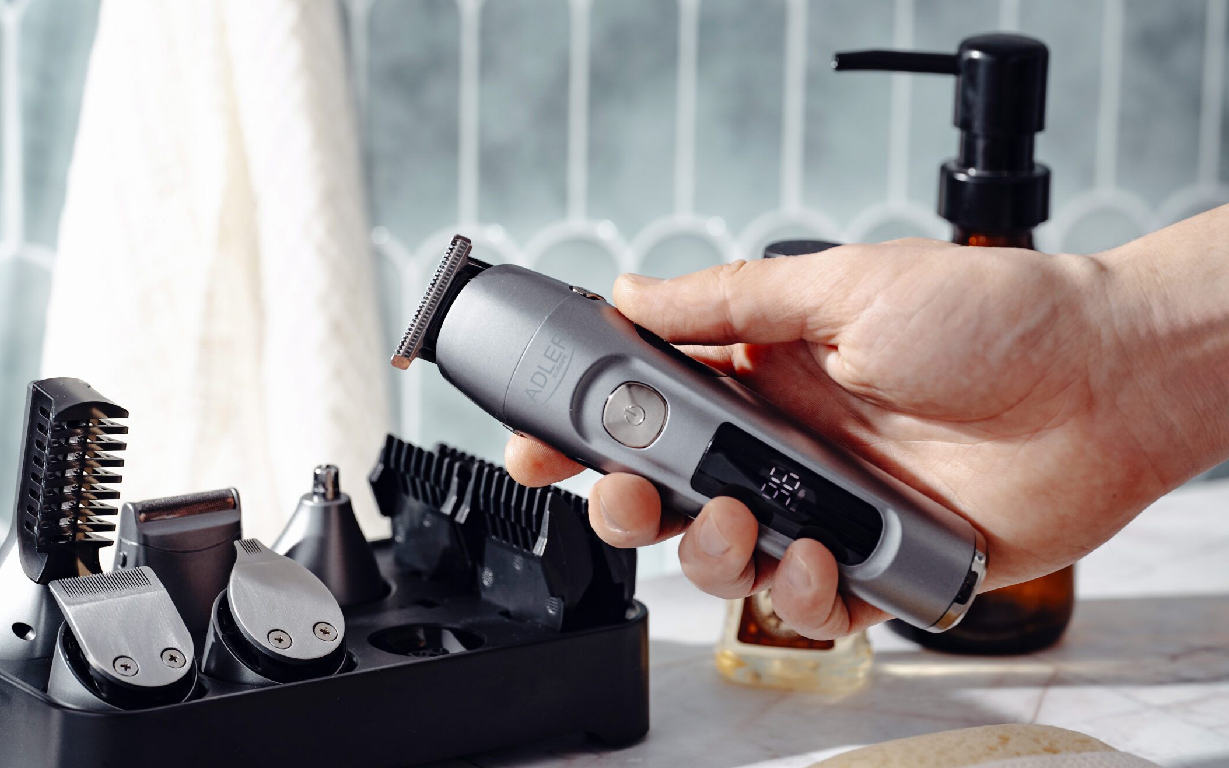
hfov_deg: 16.1
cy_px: 406
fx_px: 4354
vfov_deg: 10.1
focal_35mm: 130
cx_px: 600
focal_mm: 105
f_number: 5
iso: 160
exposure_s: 1/100
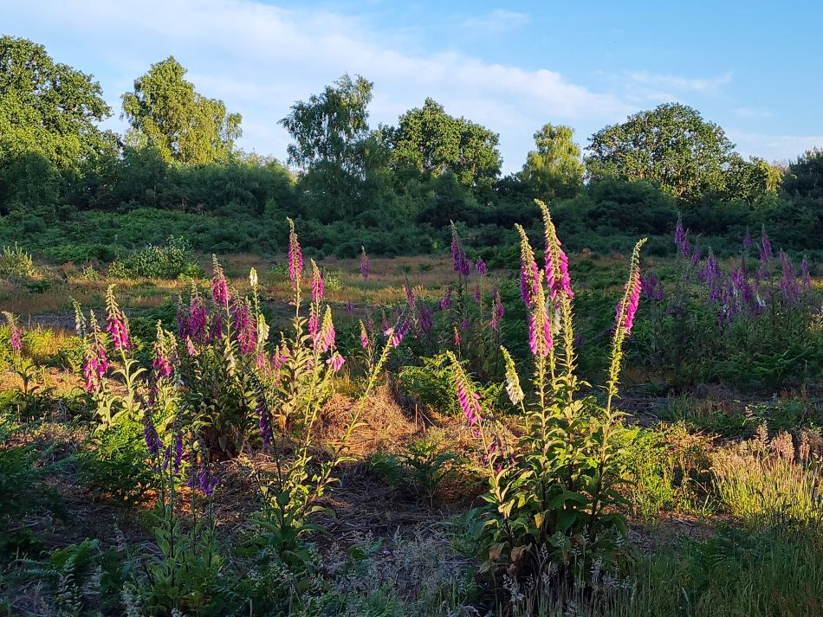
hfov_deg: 67.3
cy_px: 308
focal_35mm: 26
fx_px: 618
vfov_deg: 53.1
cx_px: 412
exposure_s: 1/1130
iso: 50
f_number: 1.8
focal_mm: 5.4
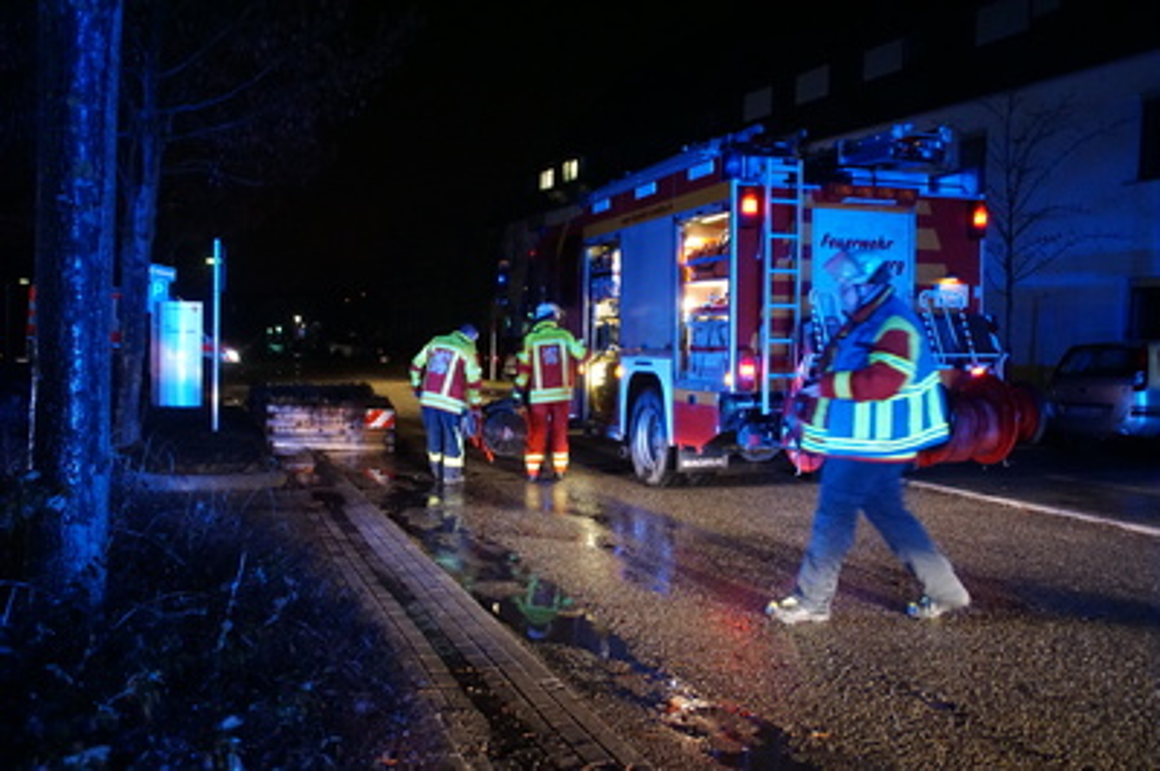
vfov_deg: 39.9
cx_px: 580
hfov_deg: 57.3
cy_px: 386
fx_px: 1062
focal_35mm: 33
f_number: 3.5
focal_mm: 22
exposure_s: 1/50
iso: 6400
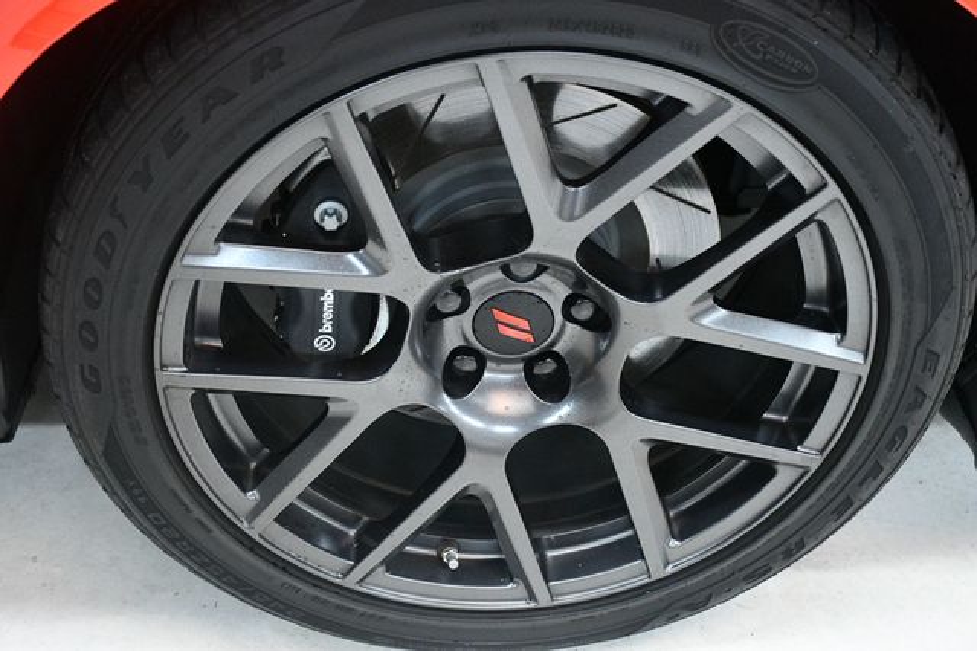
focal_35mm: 52
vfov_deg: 26.0
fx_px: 1410
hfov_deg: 38.2
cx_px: 488
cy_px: 326
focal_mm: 35
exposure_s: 1/60
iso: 3200
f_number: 4.2
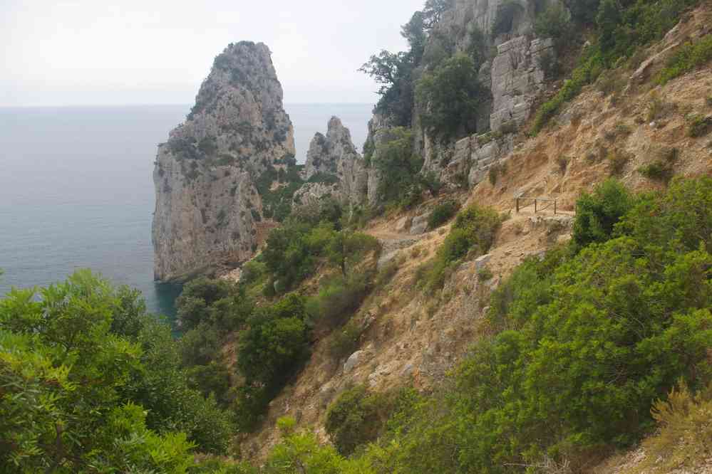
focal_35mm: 34
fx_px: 682
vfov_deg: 38.4
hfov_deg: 55.1
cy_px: 237
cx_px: 356
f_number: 11
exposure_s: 1/50
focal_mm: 23
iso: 200
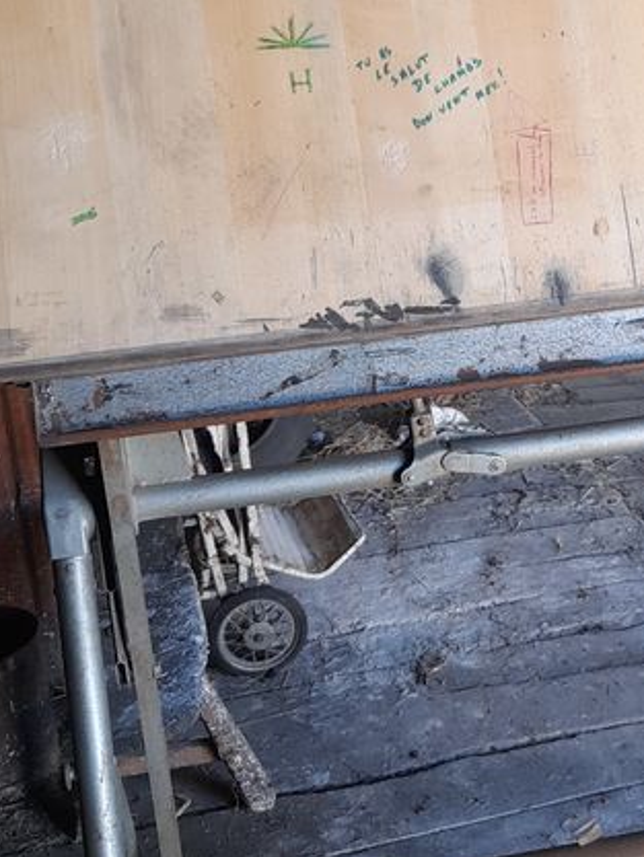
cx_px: 492
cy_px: 331
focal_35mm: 60
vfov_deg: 32.1
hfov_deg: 24.1
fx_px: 1488
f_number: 2
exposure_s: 1/50
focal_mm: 4.6
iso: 125
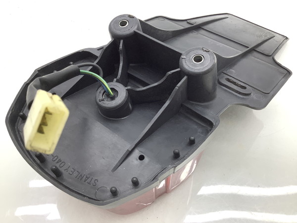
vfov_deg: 45.4
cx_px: 148
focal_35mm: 31
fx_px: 266
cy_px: 112
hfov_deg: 58.4
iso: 32
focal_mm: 3.3
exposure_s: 1/120
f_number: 2.4
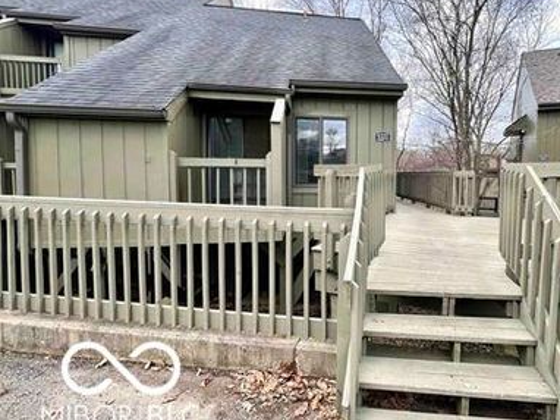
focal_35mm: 17
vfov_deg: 74.5
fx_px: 275
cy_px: 189
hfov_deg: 88.4
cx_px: 365
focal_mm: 1.57
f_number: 1.8
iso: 32
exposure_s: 1/215
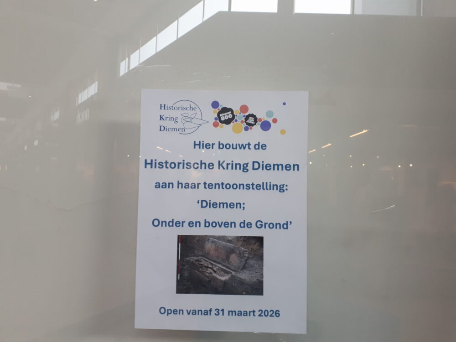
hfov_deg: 65.3
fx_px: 356
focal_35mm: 27
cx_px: 228
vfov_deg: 51.4
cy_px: 171
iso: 80
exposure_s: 1/100
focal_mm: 3.6
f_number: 1.9
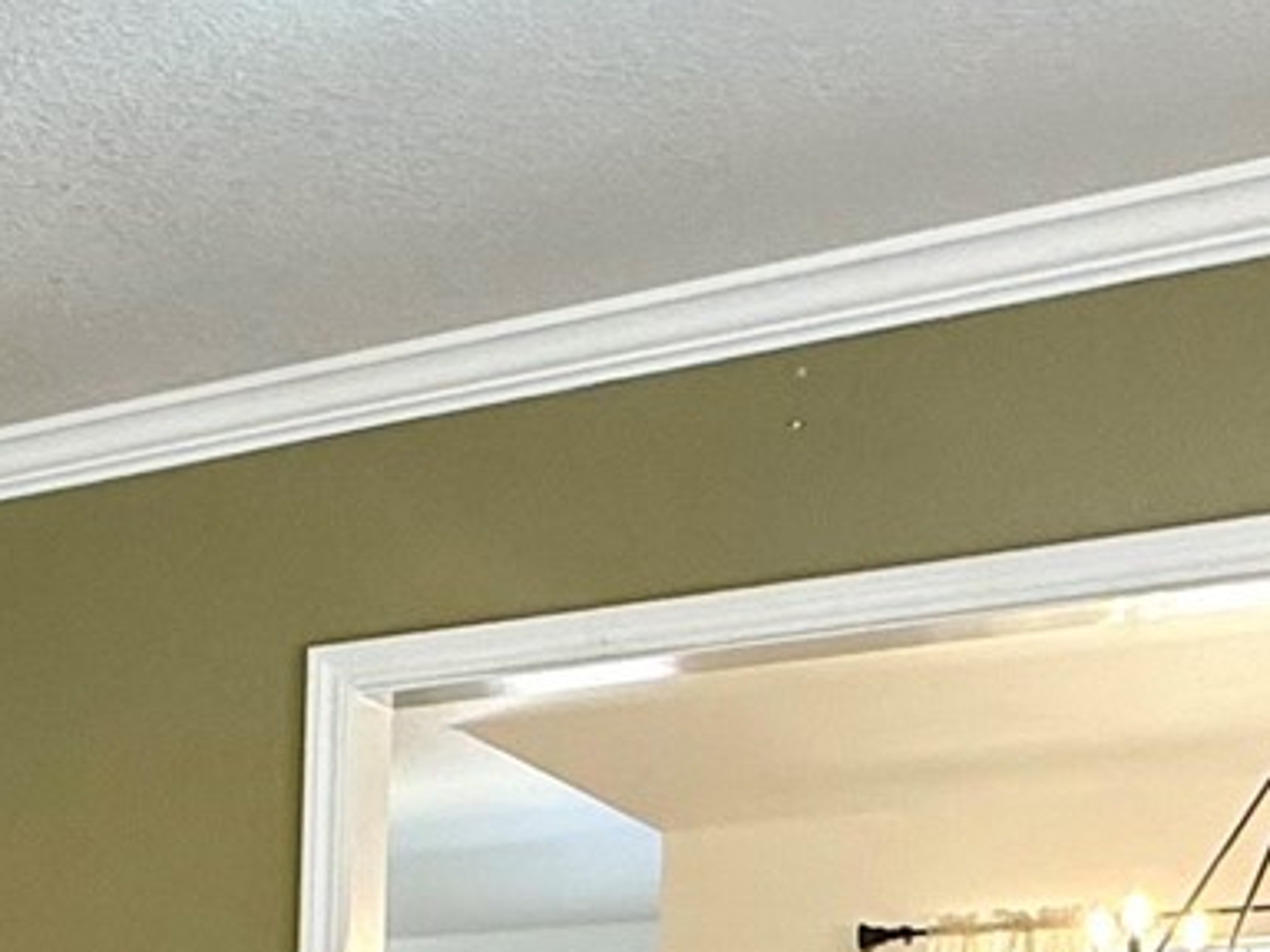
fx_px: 2568
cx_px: -569
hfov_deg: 23.1
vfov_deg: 18.6
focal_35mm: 70
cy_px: 1425
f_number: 2.2
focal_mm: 2.22
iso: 200
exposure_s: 1/120
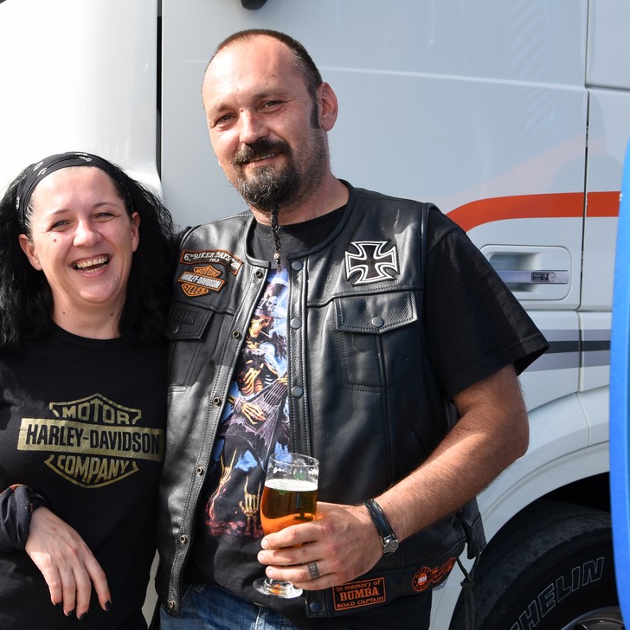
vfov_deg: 27.3
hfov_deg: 27.2
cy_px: 323
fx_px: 1297
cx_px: 257
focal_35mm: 63
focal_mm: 32
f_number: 7.1
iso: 100
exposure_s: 1/160
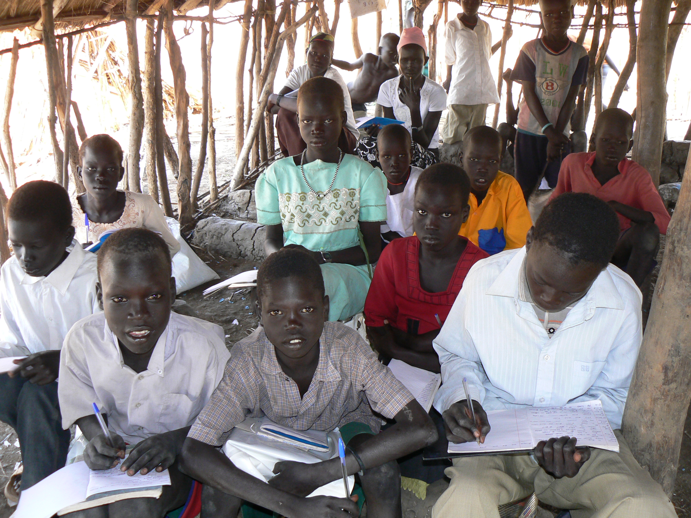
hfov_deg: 51.4
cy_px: 259
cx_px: 346
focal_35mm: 36
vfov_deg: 39.7
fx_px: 719
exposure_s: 1/30
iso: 100
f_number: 2.8
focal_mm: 6
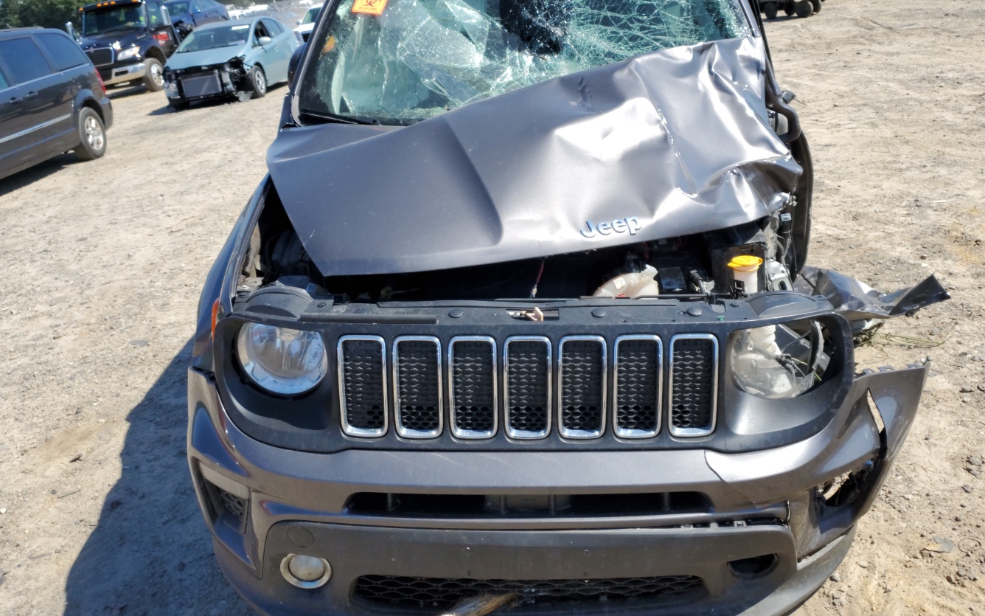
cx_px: 555
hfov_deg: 58.0
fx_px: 886
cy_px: 280
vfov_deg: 38.3
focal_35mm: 33
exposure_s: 1/2500
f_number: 1.5
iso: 50
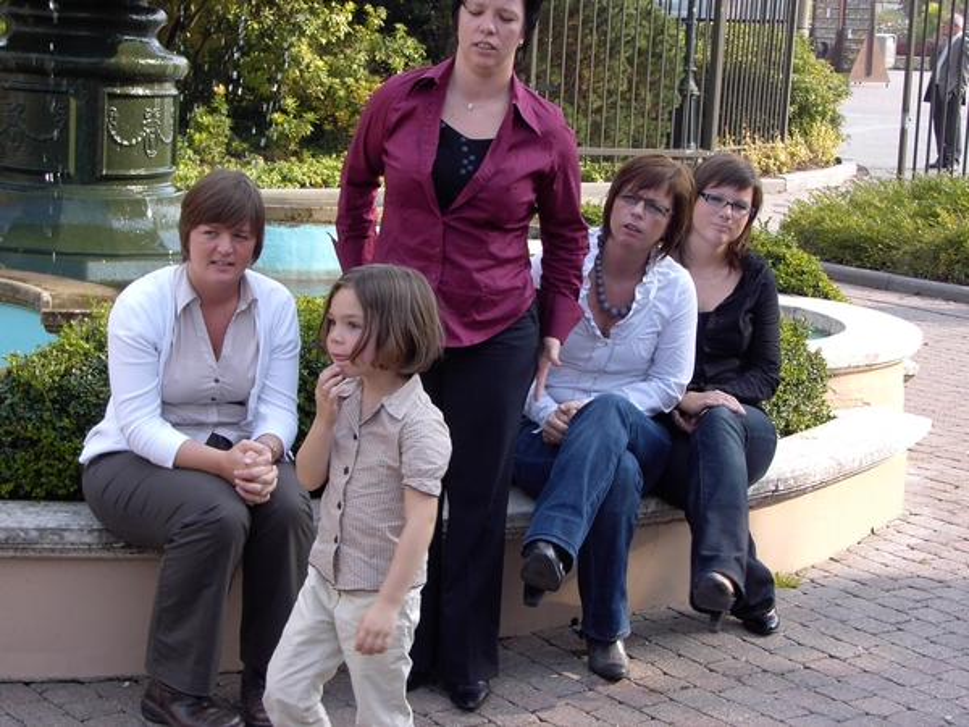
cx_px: 484
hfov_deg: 26.0
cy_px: 364
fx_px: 2099
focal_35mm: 75
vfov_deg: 19.6
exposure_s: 1/150
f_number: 3.6
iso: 70
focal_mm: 11.5
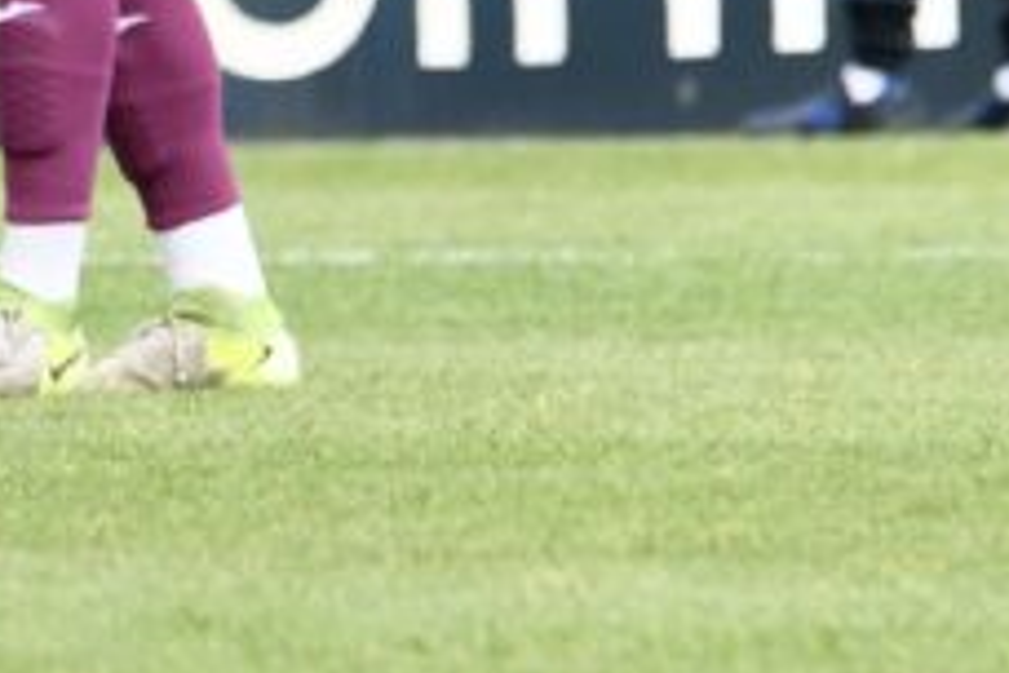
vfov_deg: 0.8
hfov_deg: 1.2
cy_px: -609
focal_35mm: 1705
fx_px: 47784
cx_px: -1244
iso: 1250
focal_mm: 380
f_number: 7.1
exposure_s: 1/2000
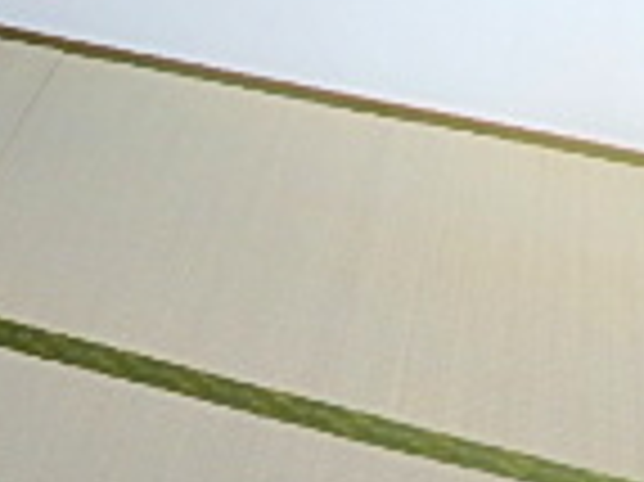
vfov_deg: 13.5
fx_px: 1747
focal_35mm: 94
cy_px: -468
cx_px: -158
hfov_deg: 19.5
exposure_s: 1/60
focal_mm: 3.7
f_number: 3.5
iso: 125
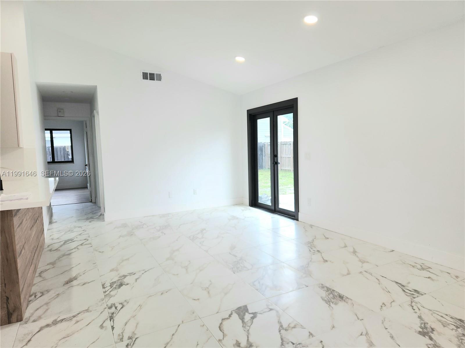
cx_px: 232
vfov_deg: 58.9
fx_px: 309
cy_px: 174
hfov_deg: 73.9
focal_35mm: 23
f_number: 1.8
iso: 32
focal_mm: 5.4
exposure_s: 1/60.2
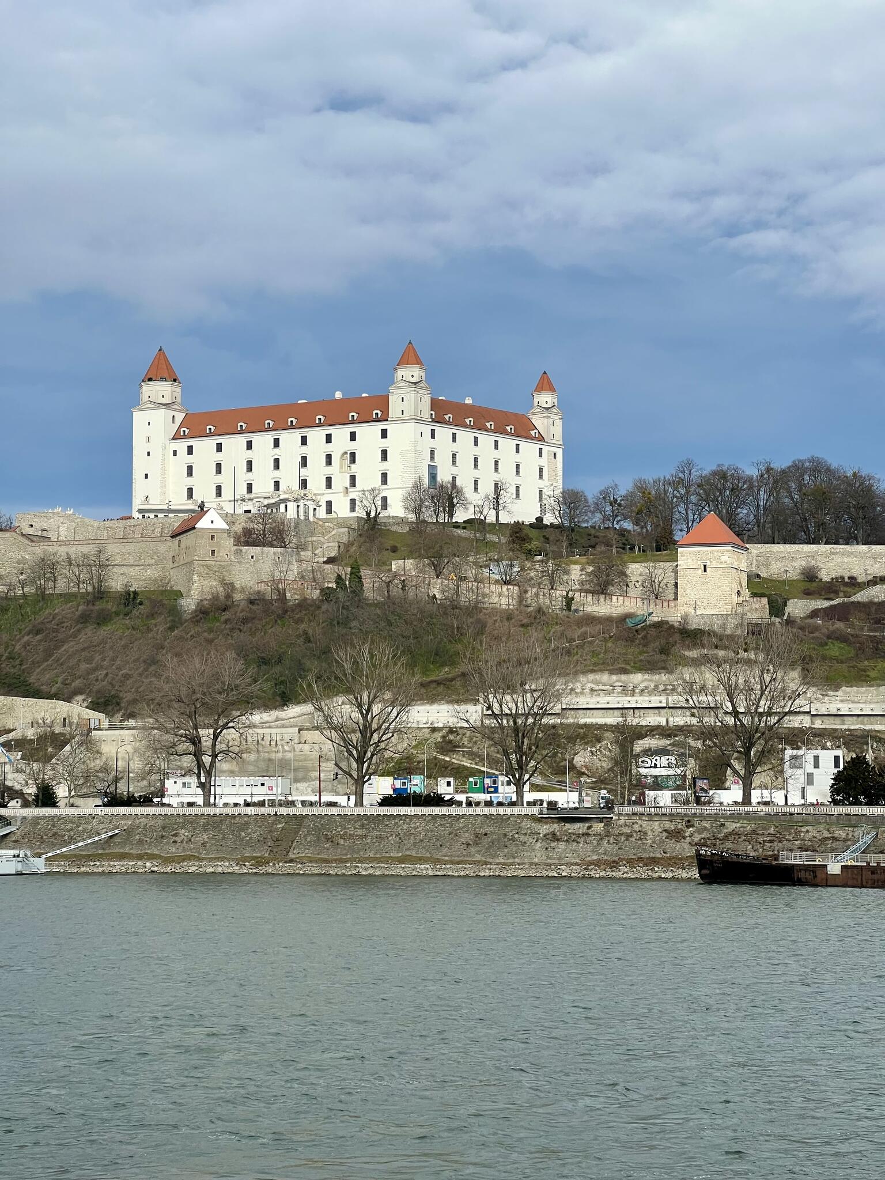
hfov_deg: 19.1
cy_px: 590
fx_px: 2625
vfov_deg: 25.3
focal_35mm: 77
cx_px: 442
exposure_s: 1/652
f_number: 2.8
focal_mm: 9
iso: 32
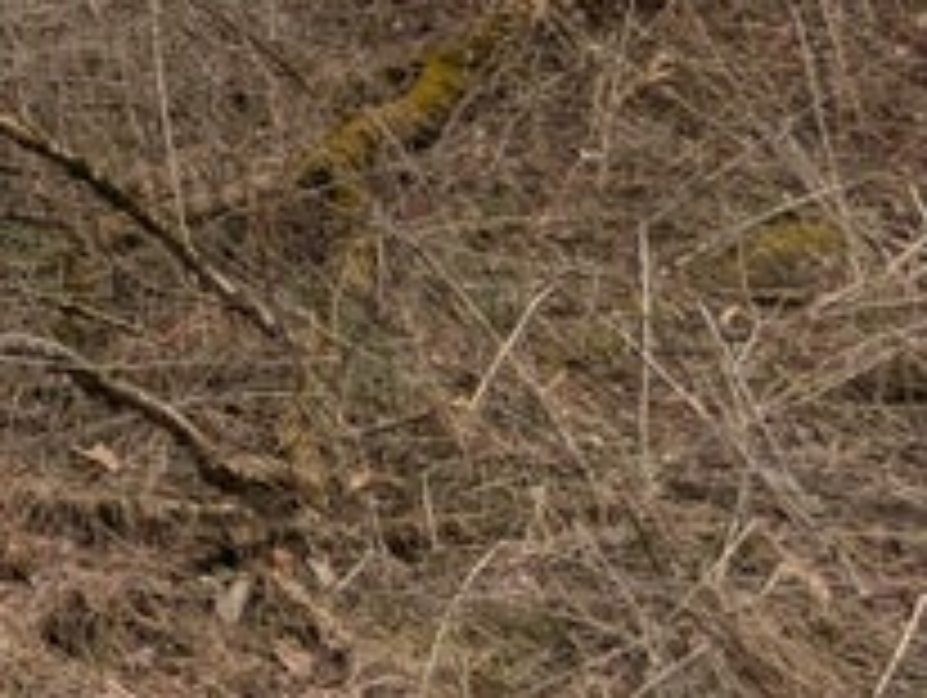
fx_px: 1770
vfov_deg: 20.3
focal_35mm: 66
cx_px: -756
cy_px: -216
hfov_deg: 20.4
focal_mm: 2.35
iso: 51
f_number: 2.2
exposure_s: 1/1603
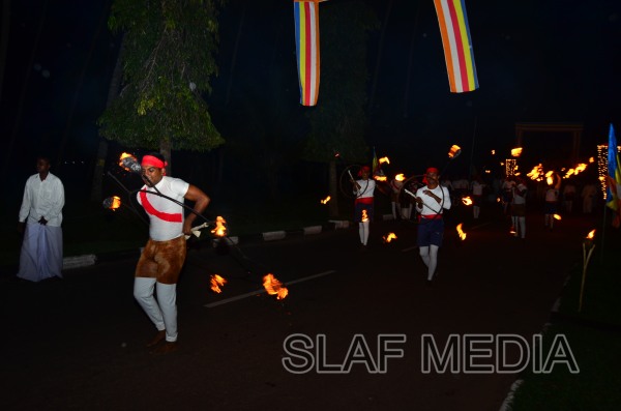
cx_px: 310
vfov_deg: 43.4
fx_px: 516
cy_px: 206
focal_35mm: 30
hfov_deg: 62.0
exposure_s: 1/80
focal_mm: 20
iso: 500
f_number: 6.3
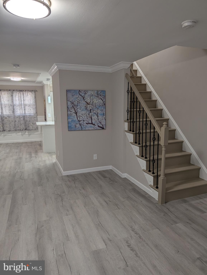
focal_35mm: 24
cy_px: 138
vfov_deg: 71.5
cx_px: 104
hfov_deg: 56.9
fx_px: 191
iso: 30
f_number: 1.68
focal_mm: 6.9
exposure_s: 1/120
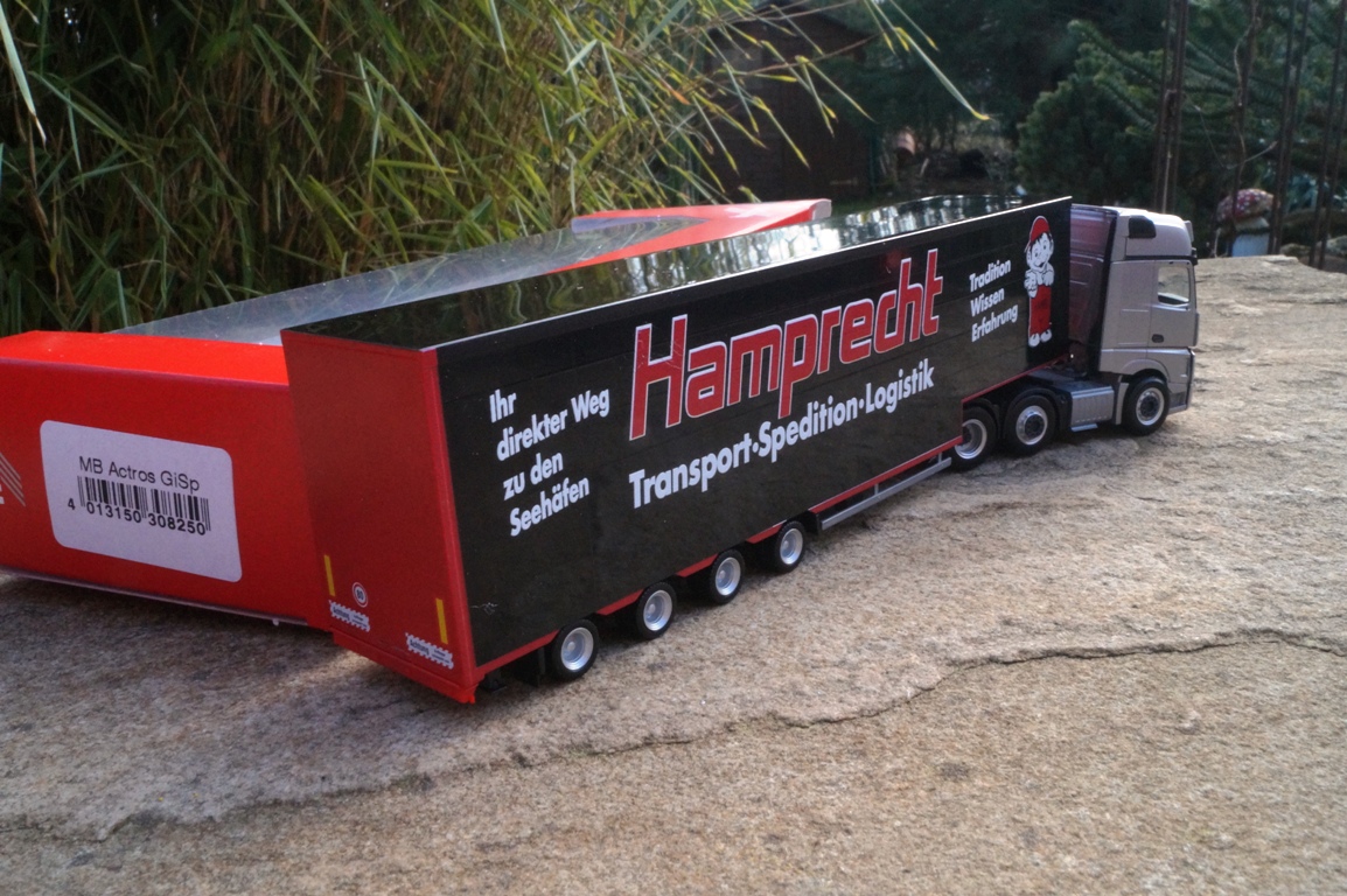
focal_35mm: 33
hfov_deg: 57.3
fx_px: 1234
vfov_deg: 39.9
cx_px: 674
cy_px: 448
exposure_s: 1/60
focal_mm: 22
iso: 1000
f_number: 22
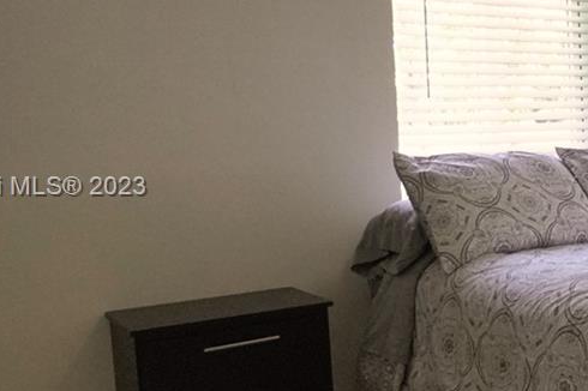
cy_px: 188
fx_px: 800
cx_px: 722
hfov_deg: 32.6
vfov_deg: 27.5
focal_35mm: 49
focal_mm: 10
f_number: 10
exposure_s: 1/80
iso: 3200
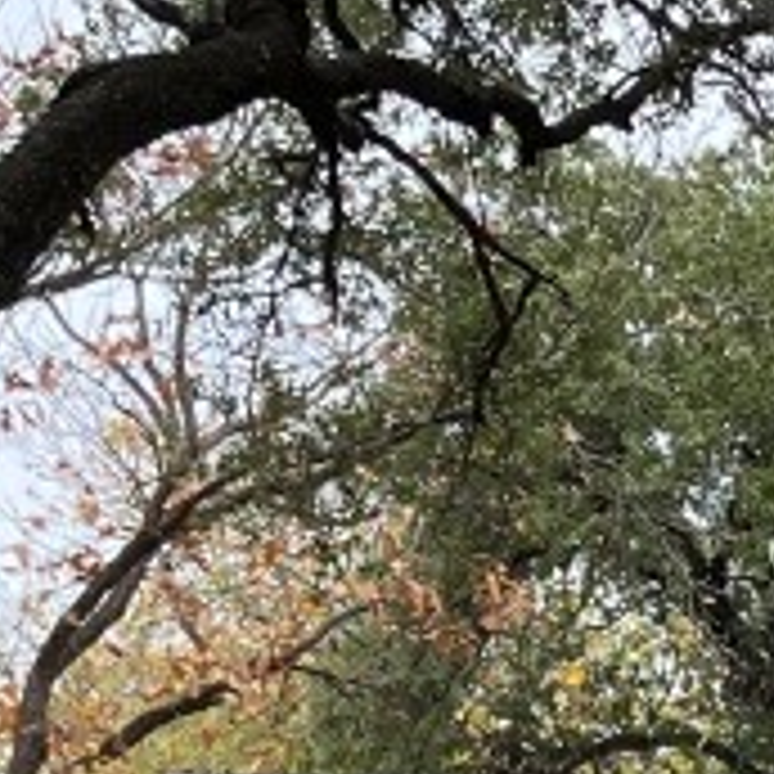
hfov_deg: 11.4
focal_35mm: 147
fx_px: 3719
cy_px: 1548
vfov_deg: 10.8
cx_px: 1148
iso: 25
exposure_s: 1/165
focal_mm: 3.99
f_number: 1.8
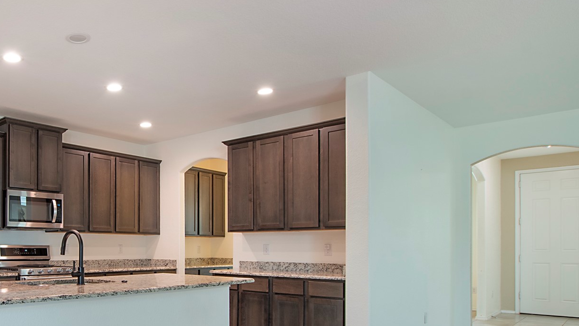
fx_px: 430
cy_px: 242
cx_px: 101
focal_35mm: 28
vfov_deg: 40.4
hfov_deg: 61.3
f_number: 8
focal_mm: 10
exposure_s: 1/2
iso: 100
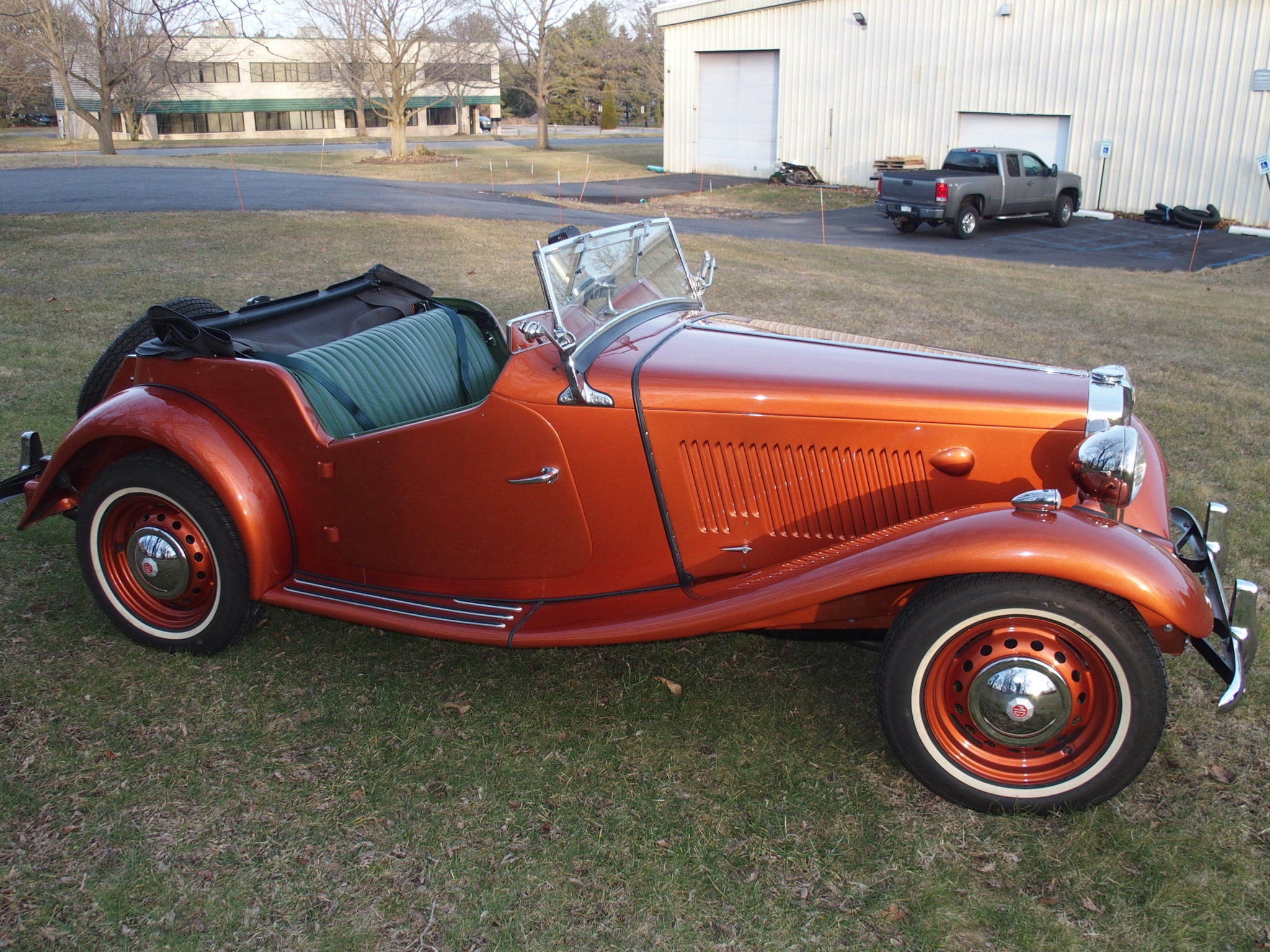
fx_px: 1174
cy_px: 476
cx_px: 635
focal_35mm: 32
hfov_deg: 56.8
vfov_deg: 44.2
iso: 100
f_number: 3.2
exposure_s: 1/160
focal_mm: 6.7
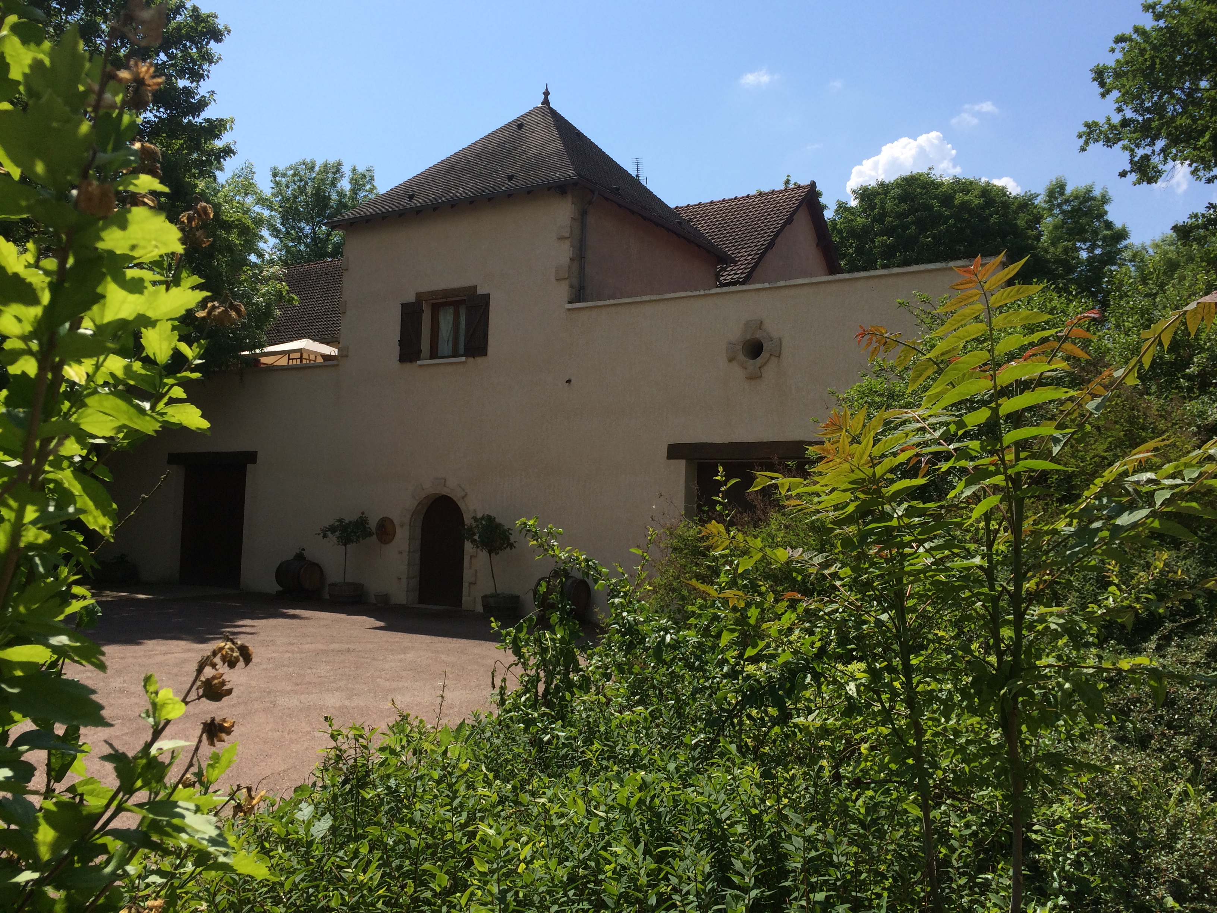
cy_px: 456
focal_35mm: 29
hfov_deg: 61.7
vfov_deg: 48.2
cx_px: 608
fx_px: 1020
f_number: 2.2
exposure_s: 1/2564
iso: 32
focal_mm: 4.15
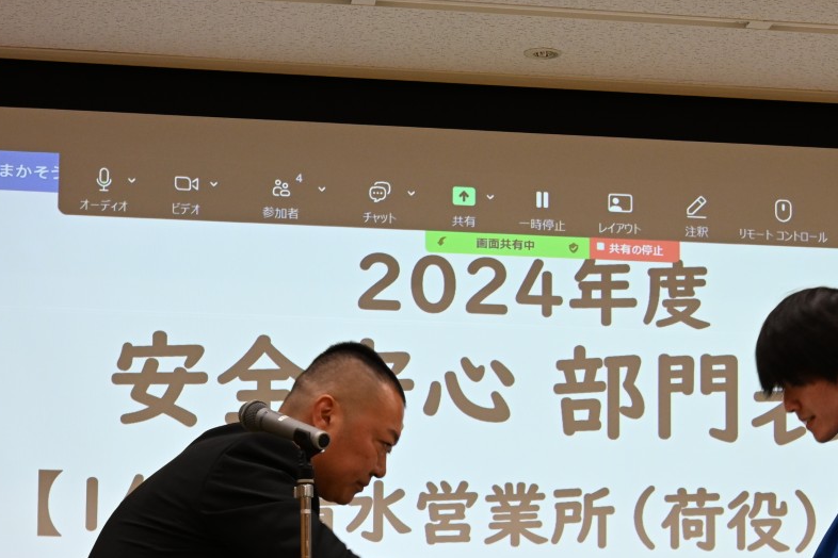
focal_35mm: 103
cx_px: 542
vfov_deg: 13.1
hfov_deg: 19.8
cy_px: 564
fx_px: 2397
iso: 1600
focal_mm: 50
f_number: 8
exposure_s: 1/80
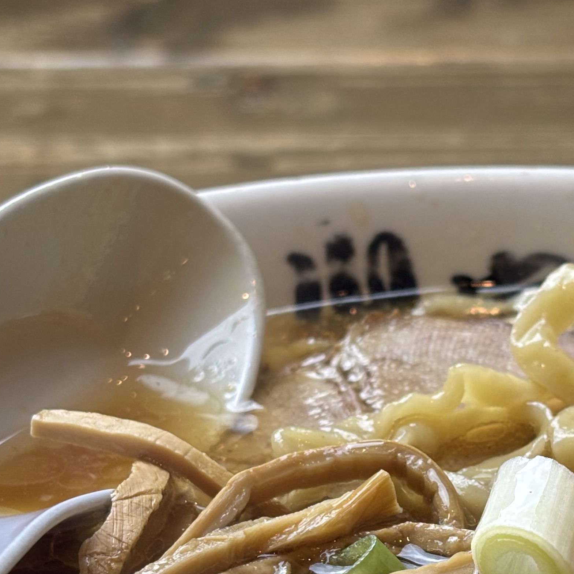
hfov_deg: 14.6
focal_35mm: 118
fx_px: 2214
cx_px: 515
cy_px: 399
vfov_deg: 14.7
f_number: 1.6
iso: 40
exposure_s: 1/50
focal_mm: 5.96
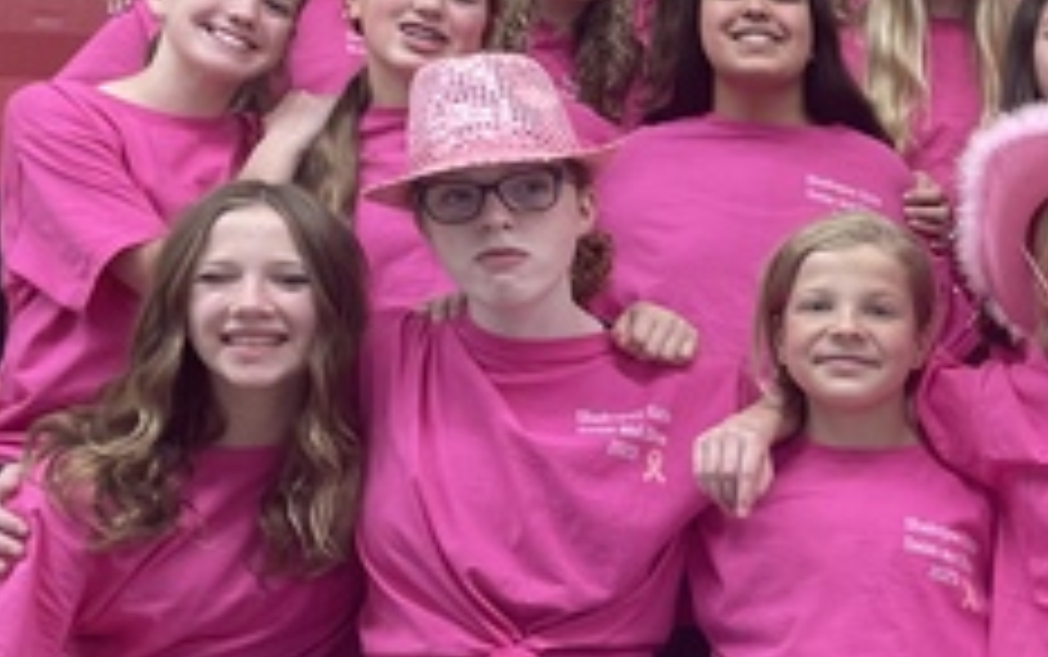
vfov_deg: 15.3
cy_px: 508
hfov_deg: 21.5
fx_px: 2429
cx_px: 1444
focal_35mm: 85
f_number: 1.6
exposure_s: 1/60
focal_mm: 4.2
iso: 64
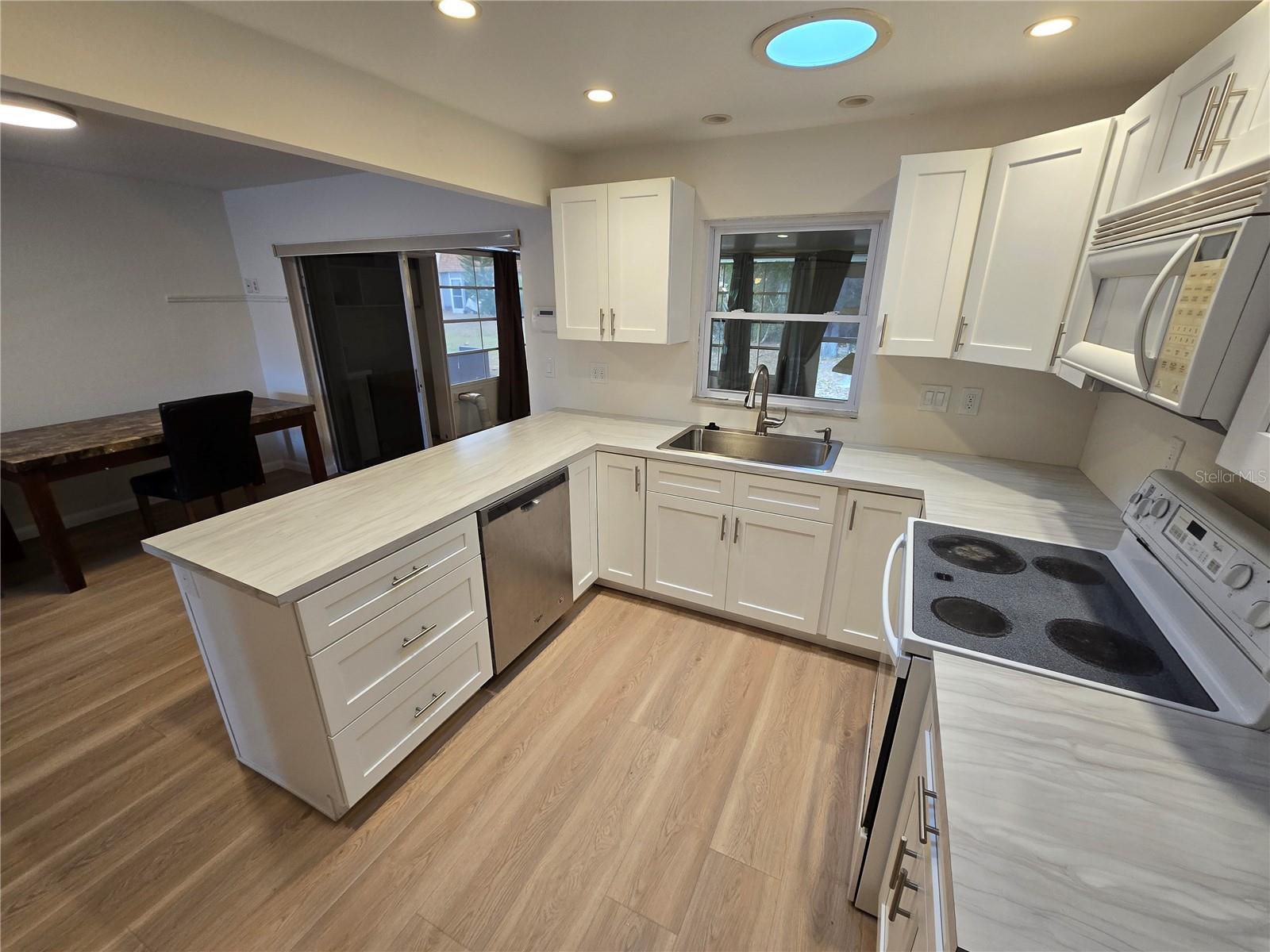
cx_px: 635
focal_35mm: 13
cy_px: 476
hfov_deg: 106.2
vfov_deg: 89.9
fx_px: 477
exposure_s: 1/60
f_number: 2.2
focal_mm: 2.2
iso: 125
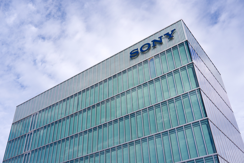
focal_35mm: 35
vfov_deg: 37.9
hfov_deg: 54.4
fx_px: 237
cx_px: 122
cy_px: 82
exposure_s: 1/2500
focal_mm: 35
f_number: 5
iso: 250
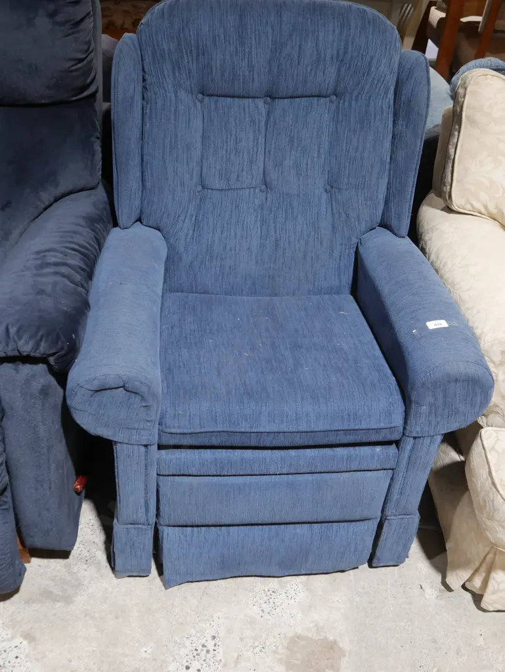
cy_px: 336
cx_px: 252
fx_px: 739
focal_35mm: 38
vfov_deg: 49.0
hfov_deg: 37.8
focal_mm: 19
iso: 800
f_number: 4.5
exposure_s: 1/60
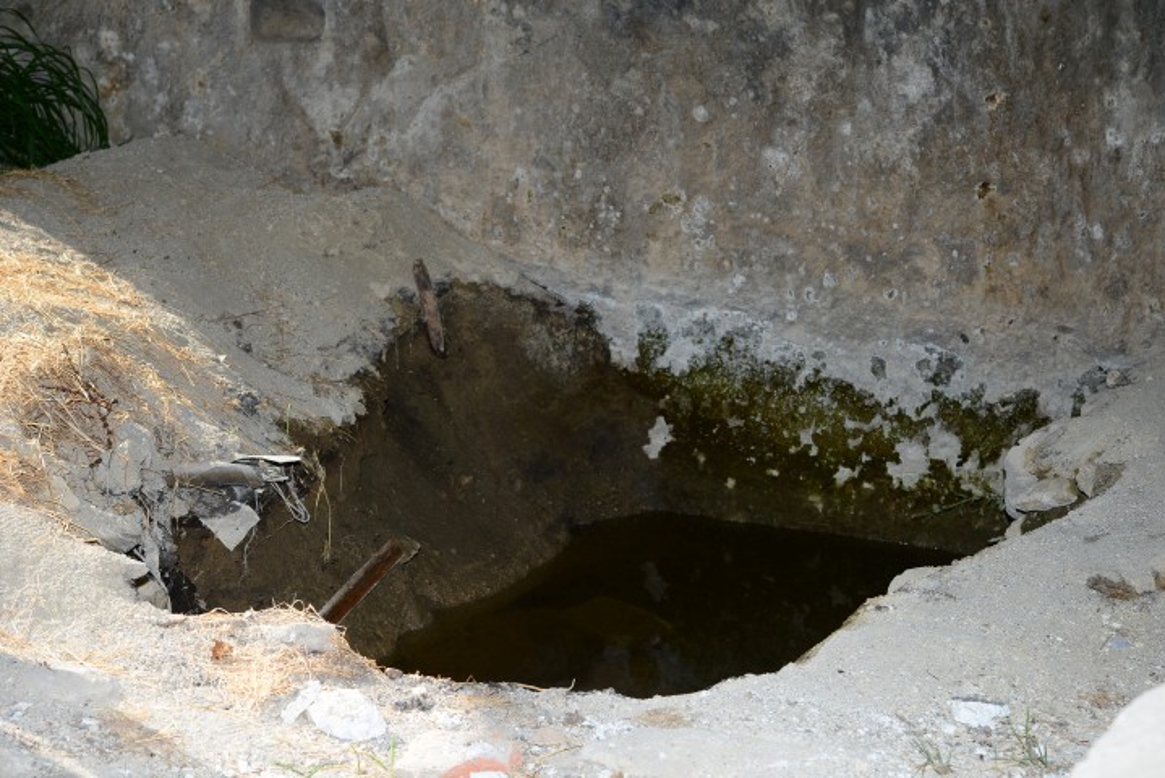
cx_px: 582
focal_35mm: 70
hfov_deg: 28.8
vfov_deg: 19.5
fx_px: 2266
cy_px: 389
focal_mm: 70
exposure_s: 1/250
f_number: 6.3
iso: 100
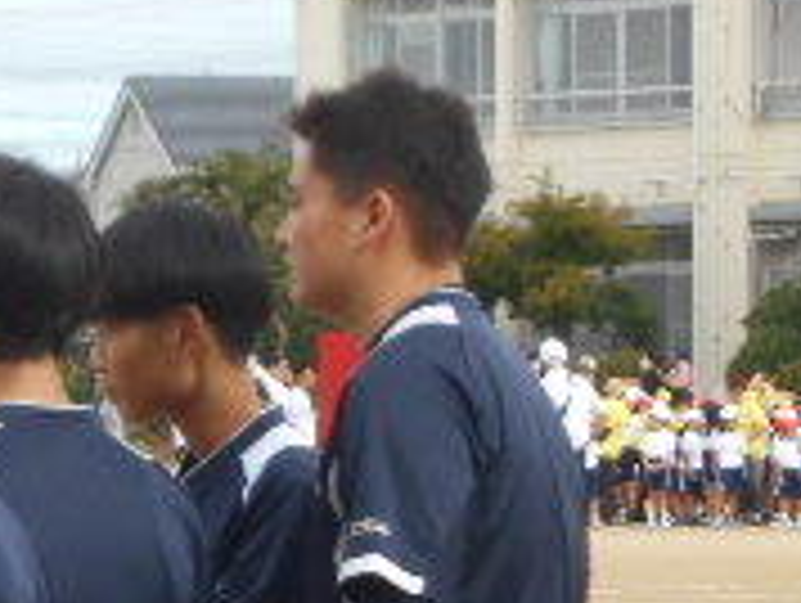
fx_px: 6326
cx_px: -243
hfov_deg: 7.2
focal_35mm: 273
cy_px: 616
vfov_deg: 5.4
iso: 140
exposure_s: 1/250
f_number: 5.8
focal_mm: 13.5
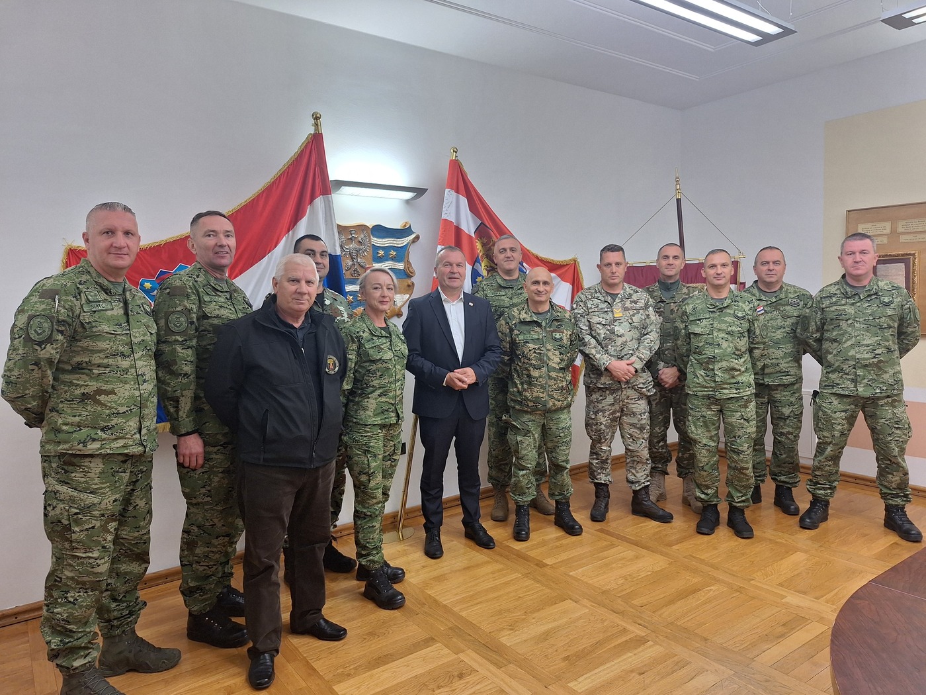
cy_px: 348
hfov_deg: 73.9
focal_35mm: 23
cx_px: 463
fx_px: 615
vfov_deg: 58.9
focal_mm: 5.54
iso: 64
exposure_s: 1/50
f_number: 1.8
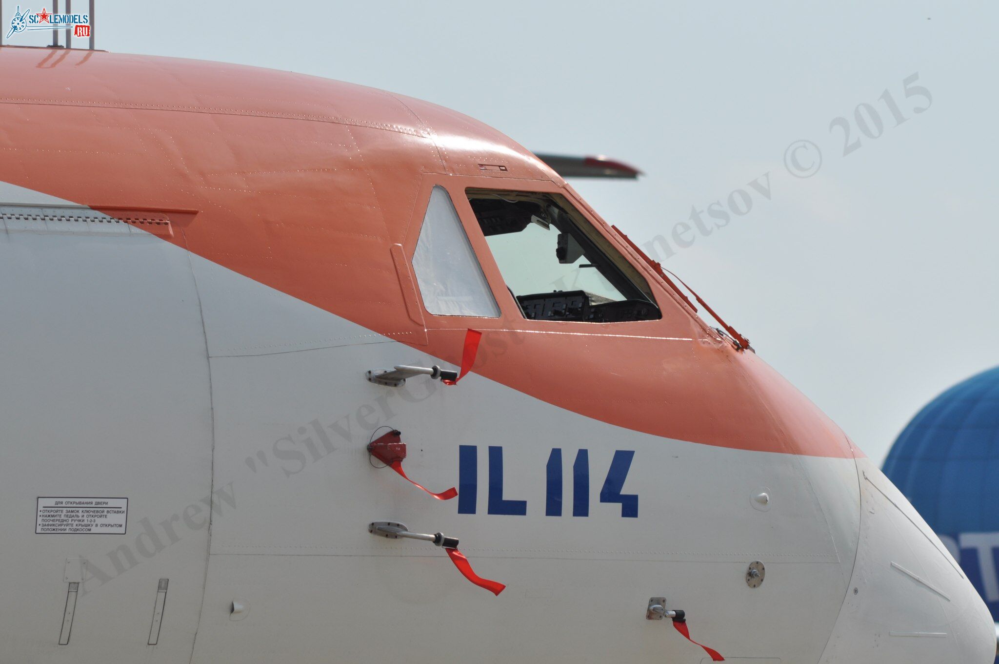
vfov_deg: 4.4
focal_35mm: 315
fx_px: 8730
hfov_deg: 6.5
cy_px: 332
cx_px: 500
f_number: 8
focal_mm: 210
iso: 200
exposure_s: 1/1000
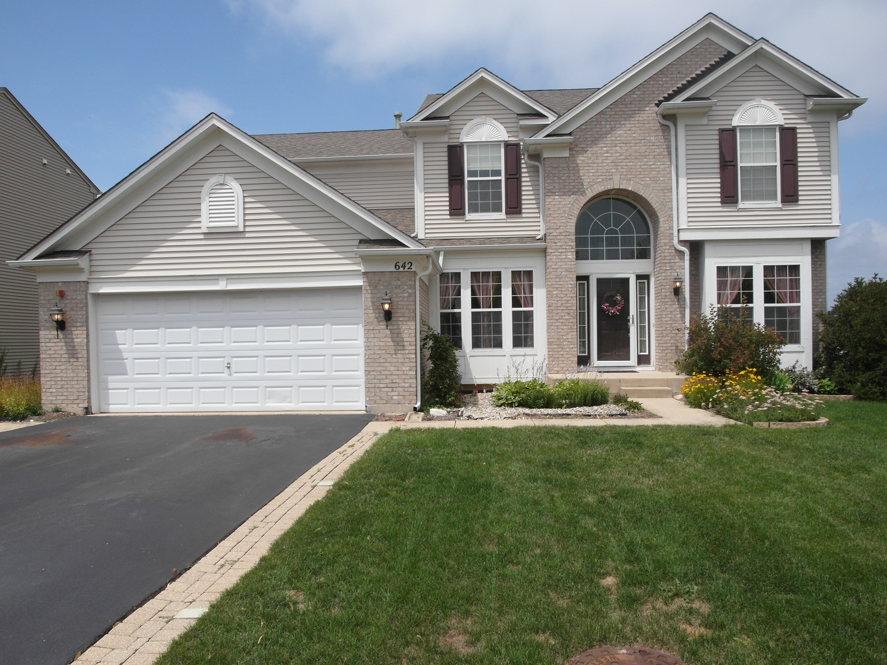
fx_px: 615
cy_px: 332
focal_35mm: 24
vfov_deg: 56.8
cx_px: 444
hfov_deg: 71.6
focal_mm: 5.2
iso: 80
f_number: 4.4
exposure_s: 1/1000
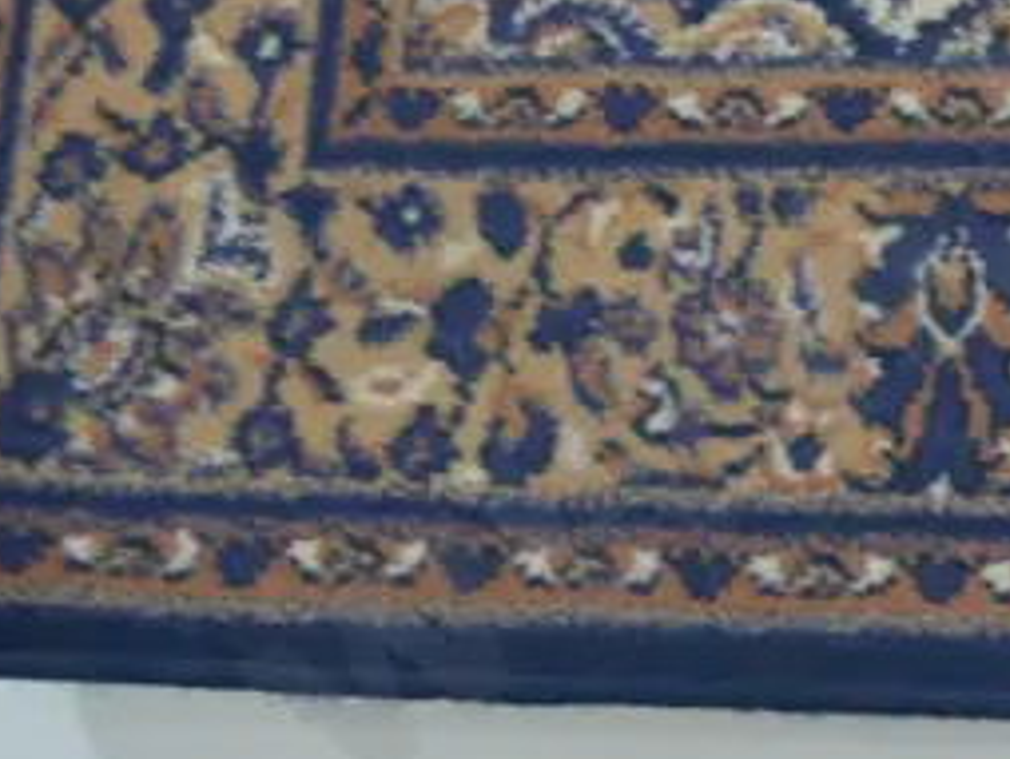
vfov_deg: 11.6
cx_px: 1909
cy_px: -483
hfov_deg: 14.1
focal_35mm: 121
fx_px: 3534
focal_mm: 15
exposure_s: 1/60
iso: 1000
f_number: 3.6
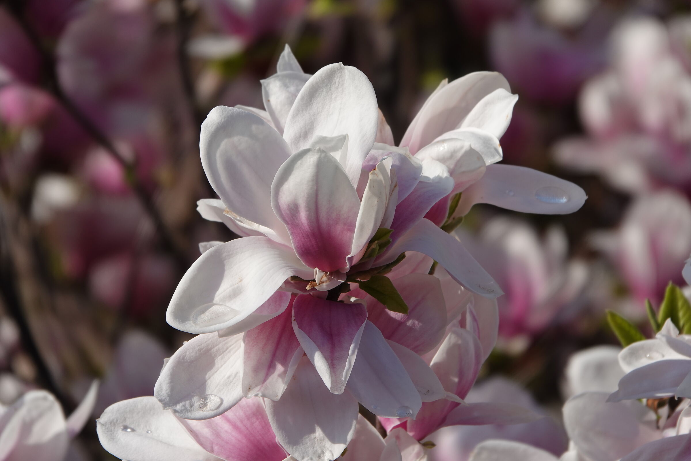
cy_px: 230
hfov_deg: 3.9
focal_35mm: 526
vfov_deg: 2.6
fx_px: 10095
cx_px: 346
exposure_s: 1/1000
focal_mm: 192.73
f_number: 4.5
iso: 100
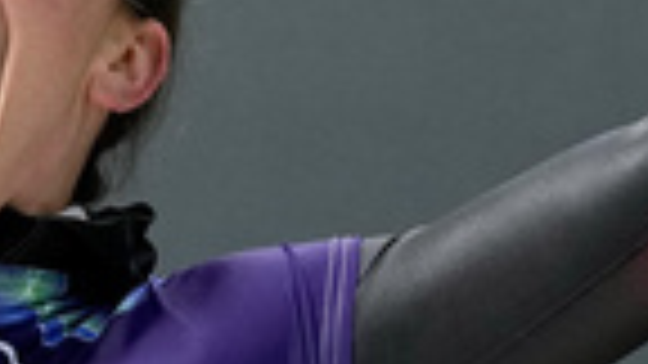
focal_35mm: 433
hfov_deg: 5.0
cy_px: 366
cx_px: -153
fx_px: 7440
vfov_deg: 2.8
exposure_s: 1/1000
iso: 1250
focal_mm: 58
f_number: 5.6
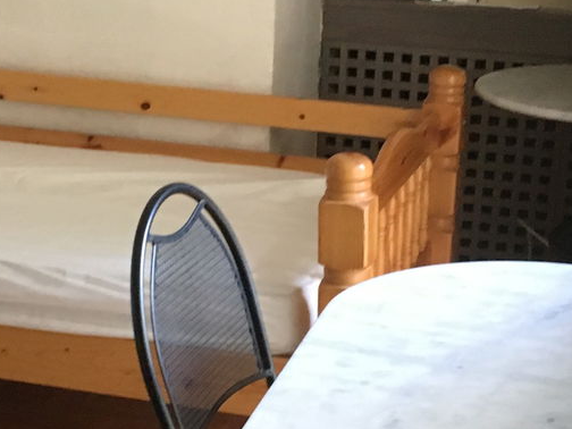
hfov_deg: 21.3
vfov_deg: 16.0
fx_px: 1520
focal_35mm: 92
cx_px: 219
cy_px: 286
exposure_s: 1/25
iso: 200
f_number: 2.2
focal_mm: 4.15
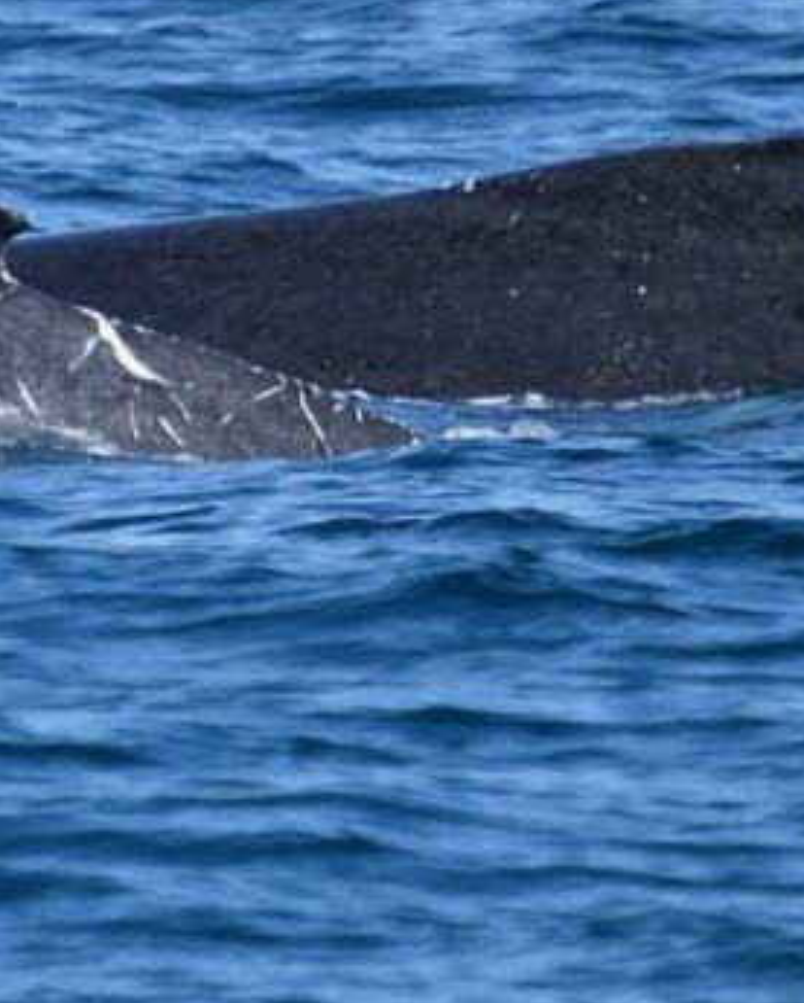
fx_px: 38807
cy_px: 292
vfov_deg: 1.5
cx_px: 181
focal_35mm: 1307
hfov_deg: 1.2
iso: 1600
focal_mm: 600
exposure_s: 1/8000
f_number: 6.3
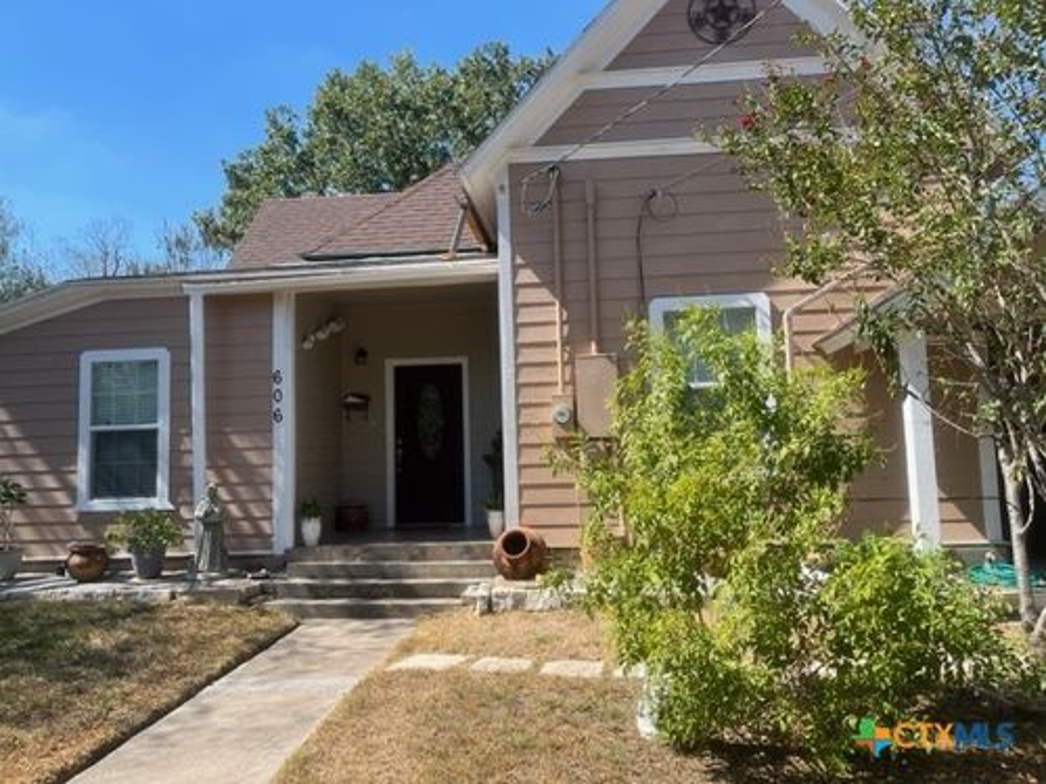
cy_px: 392
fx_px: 786
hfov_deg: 67.3
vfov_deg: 53.1
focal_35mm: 26
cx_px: 523
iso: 50
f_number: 1.6
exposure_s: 1/2024
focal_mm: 5.1
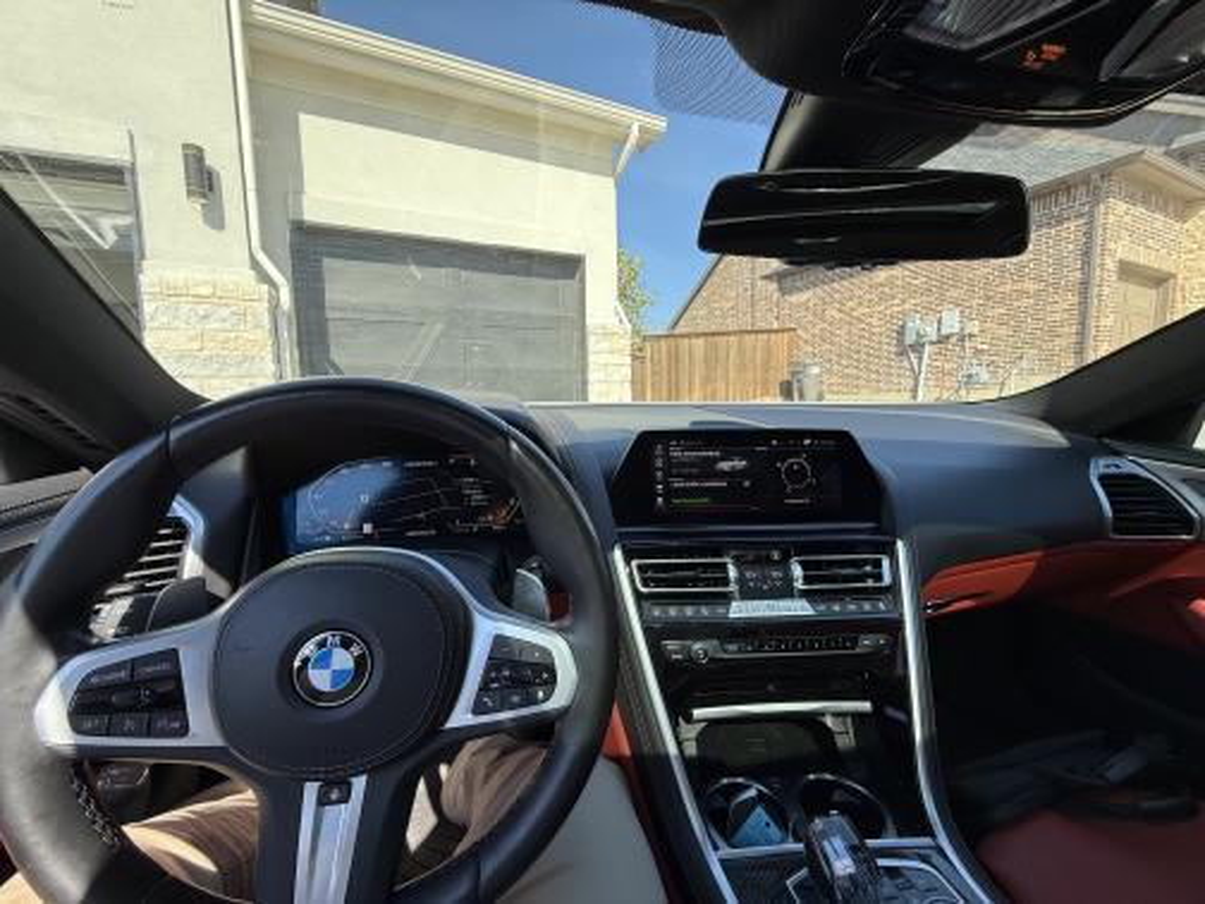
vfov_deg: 85.7
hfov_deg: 102.1
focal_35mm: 14
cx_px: 602
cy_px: 452
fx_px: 487
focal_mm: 2.22
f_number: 2.2
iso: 50
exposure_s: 1/370
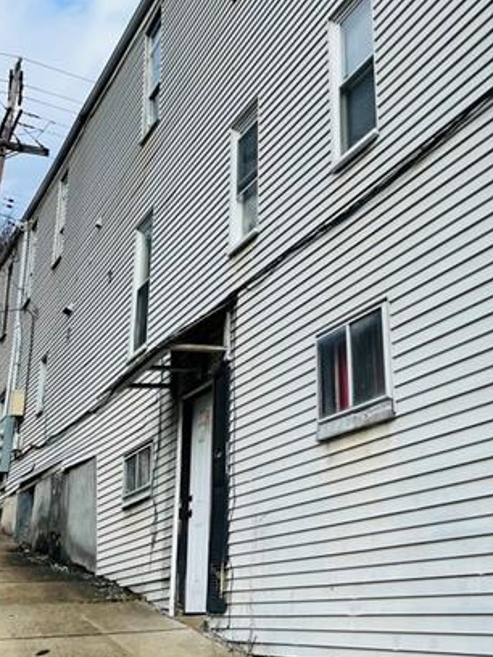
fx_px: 930
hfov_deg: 29.5
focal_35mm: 49
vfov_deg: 38.3
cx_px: 314
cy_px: 200
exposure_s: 1/2451
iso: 32
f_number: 1.6
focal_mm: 4.2
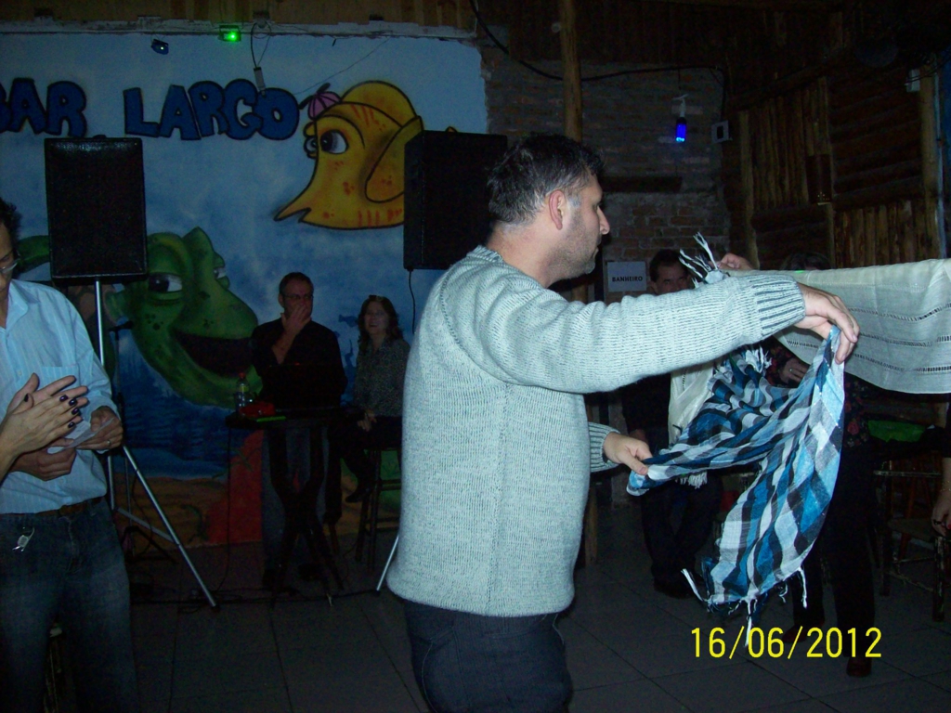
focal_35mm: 36
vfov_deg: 39.7
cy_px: 356
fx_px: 989
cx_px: 476
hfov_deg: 51.4
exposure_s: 1/64
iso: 200
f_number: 2.7
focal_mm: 6
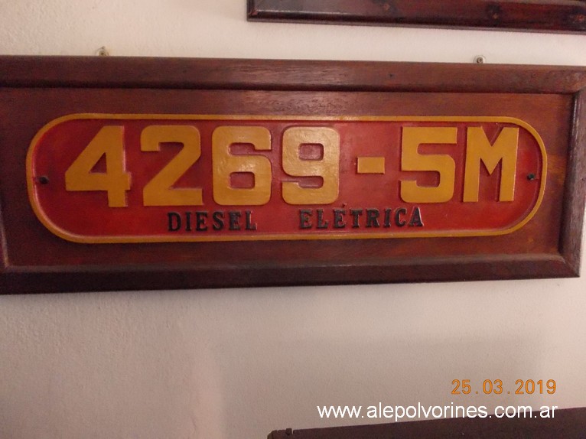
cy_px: 220
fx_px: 474
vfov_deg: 49.7
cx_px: 293
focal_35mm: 28
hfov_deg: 63.5
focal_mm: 4
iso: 800
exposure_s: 1/60
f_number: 2.7
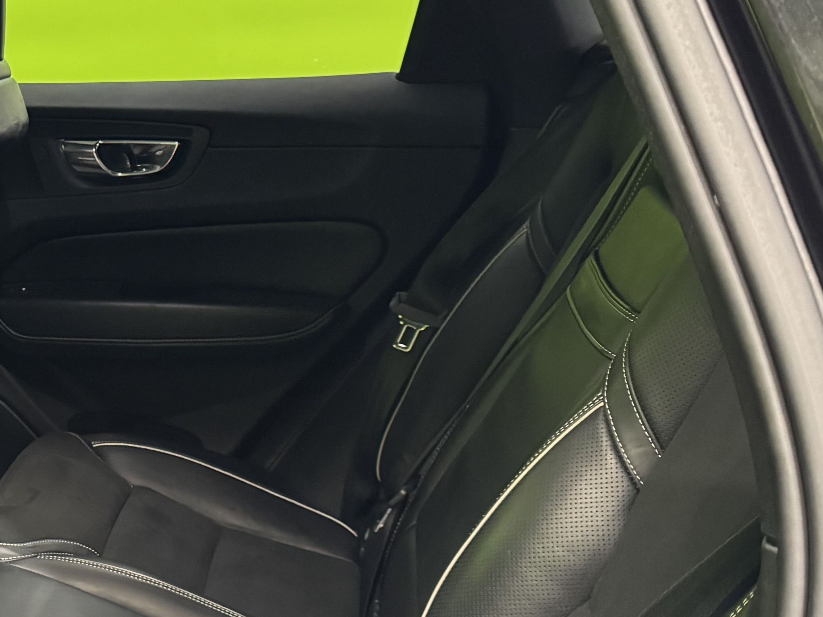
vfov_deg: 24.2
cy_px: 438
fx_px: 1427
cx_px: -134
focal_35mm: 60
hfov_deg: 28.5
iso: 800
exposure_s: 1/33
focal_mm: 6.76
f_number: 1.78
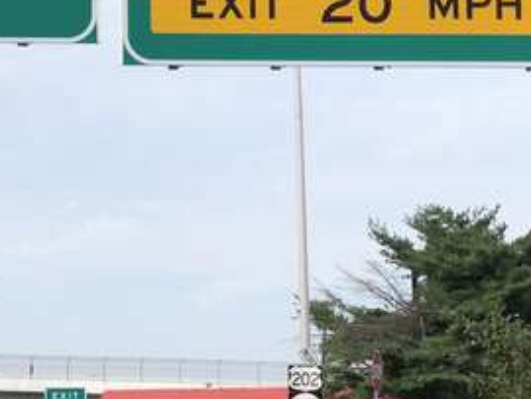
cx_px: -155
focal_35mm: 154
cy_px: 183
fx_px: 2364
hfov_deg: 12.4
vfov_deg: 9.7
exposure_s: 1/838
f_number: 2.4
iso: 16
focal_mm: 6
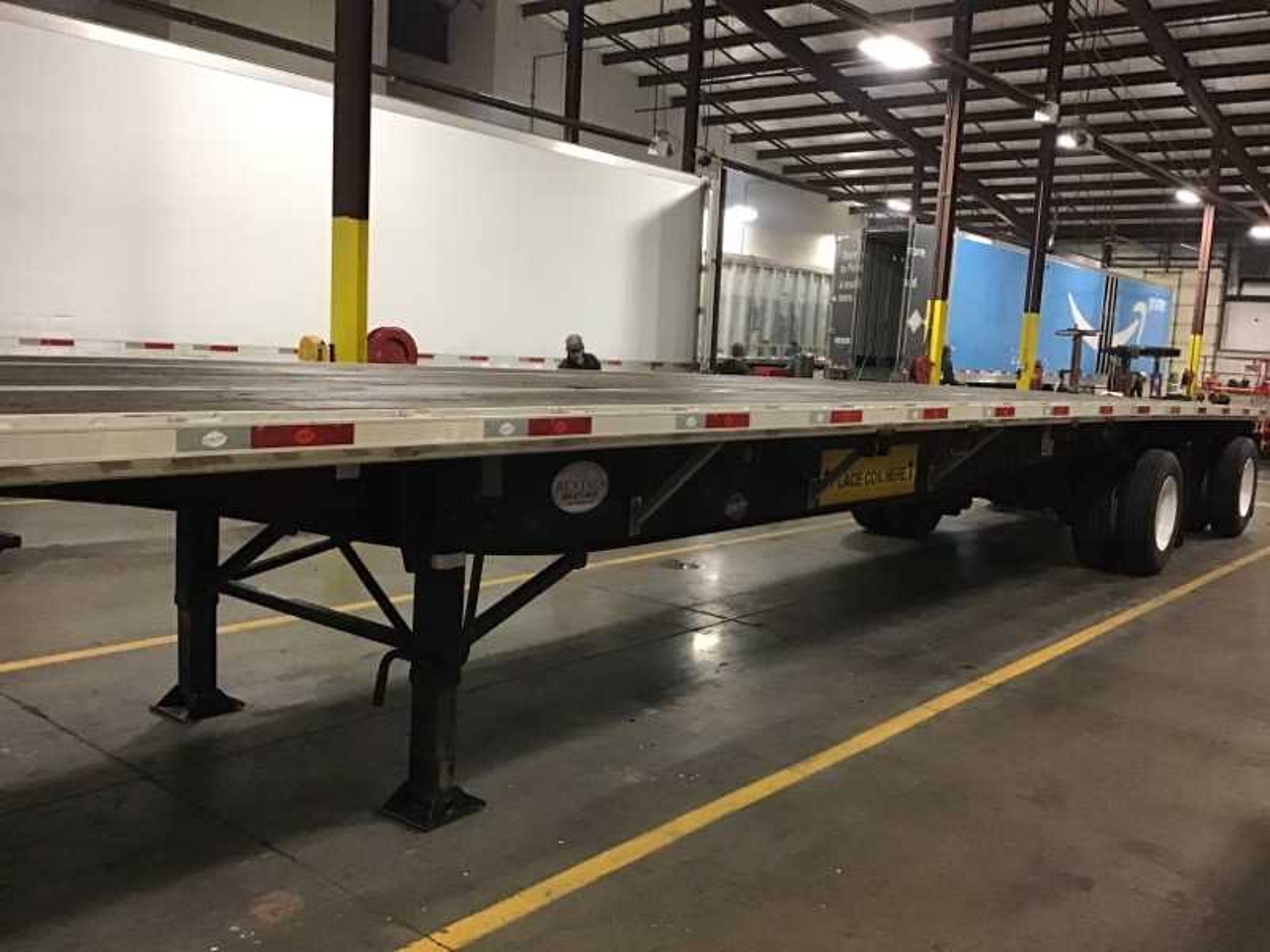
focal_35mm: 31
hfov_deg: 58.4
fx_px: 1137
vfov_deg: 45.4
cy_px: 476
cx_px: 635
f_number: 2.4
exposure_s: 1/30
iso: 250
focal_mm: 3.3
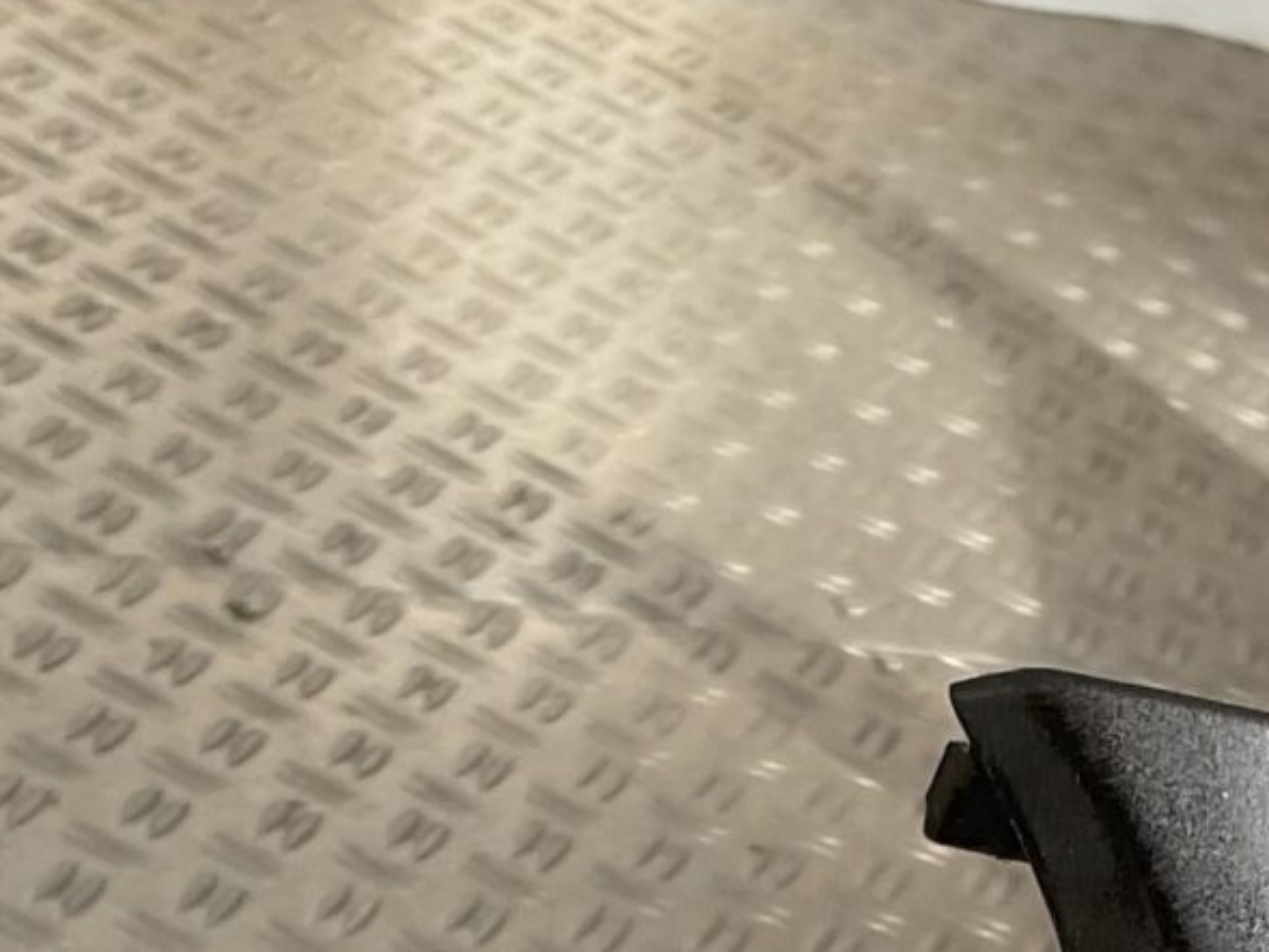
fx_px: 4620
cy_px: 1801
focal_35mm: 126
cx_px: 855
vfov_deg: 10.9
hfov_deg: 15.6
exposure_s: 1/100
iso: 20
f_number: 1.8
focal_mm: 3
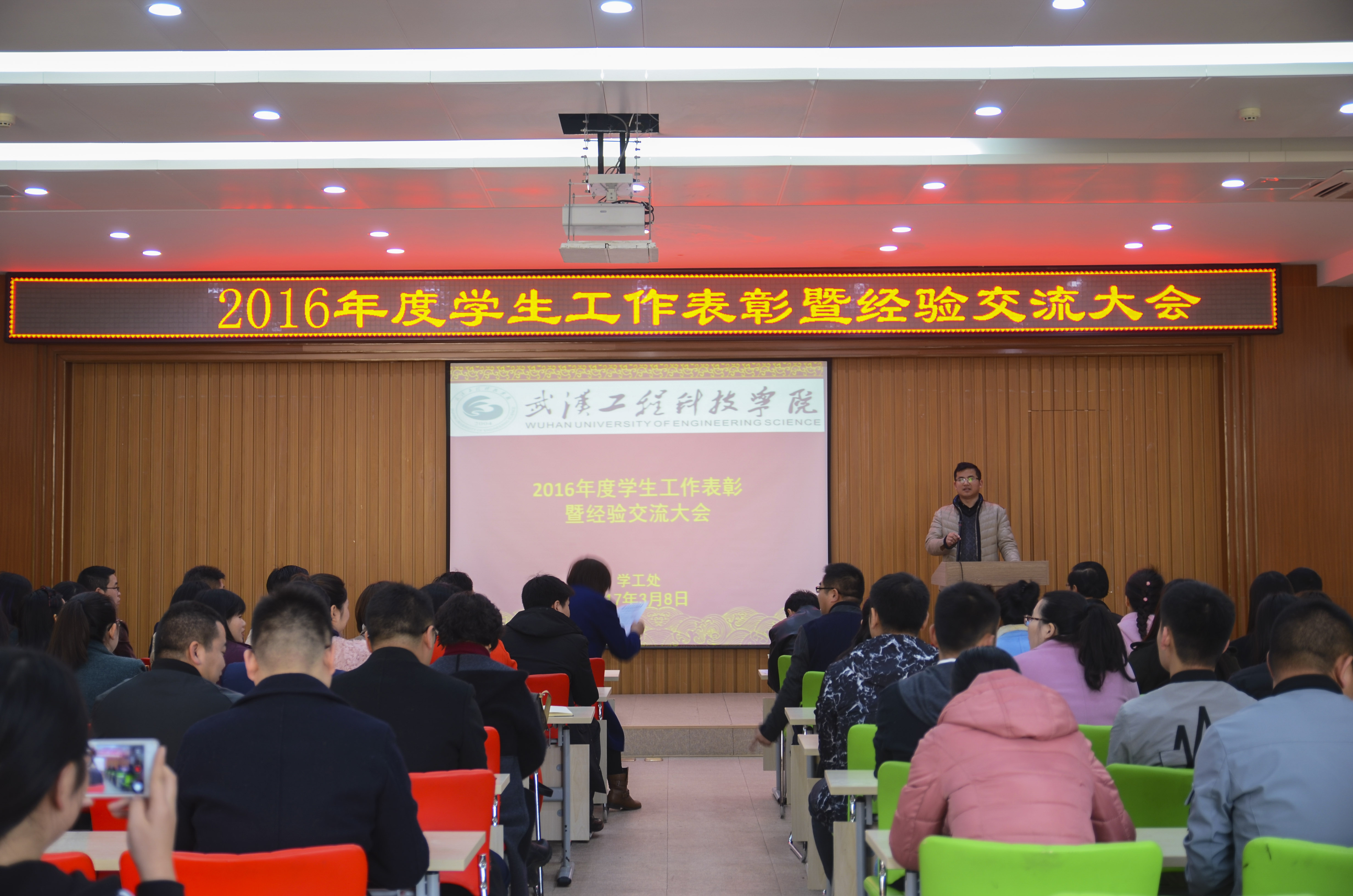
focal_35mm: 48
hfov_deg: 41.2
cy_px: 448
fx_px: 1800
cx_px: 676
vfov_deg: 28.0
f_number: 2.8
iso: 100
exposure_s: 1/15
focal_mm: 32
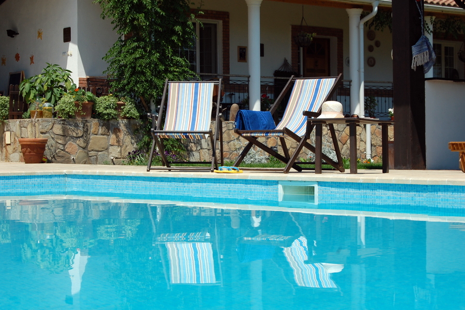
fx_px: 1065
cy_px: 155
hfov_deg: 24.6
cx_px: 232
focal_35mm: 82
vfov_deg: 16.5
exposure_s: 1/400
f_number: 10
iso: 200
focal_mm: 55
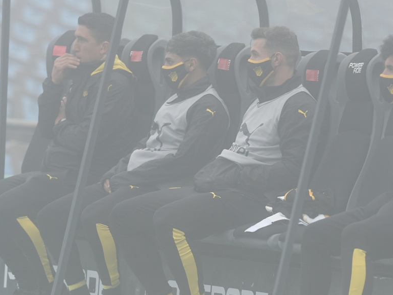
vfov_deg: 2.0
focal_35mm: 762
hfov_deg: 2.6
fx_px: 8655
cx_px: 234
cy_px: 131
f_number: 5
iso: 1000
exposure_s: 1/800
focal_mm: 400
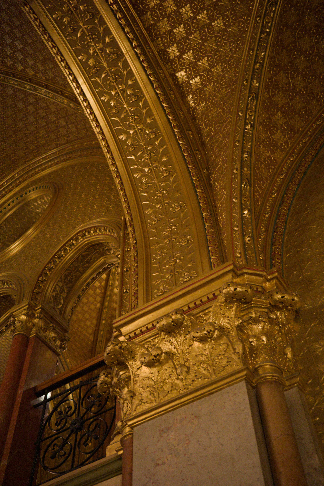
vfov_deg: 48.5
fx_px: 540
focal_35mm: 40
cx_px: 162
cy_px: 243
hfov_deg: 33.4
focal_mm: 26
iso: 2000
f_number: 2.8
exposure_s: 1/125
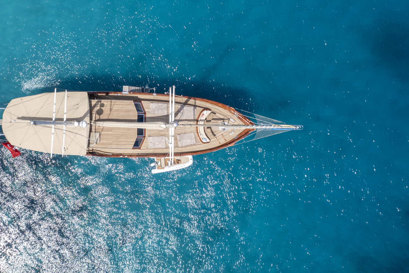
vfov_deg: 31.1
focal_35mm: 43
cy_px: 127
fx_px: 488
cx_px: 130
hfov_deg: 44.6
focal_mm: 8.38
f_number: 2.8
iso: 100
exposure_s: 1/2500
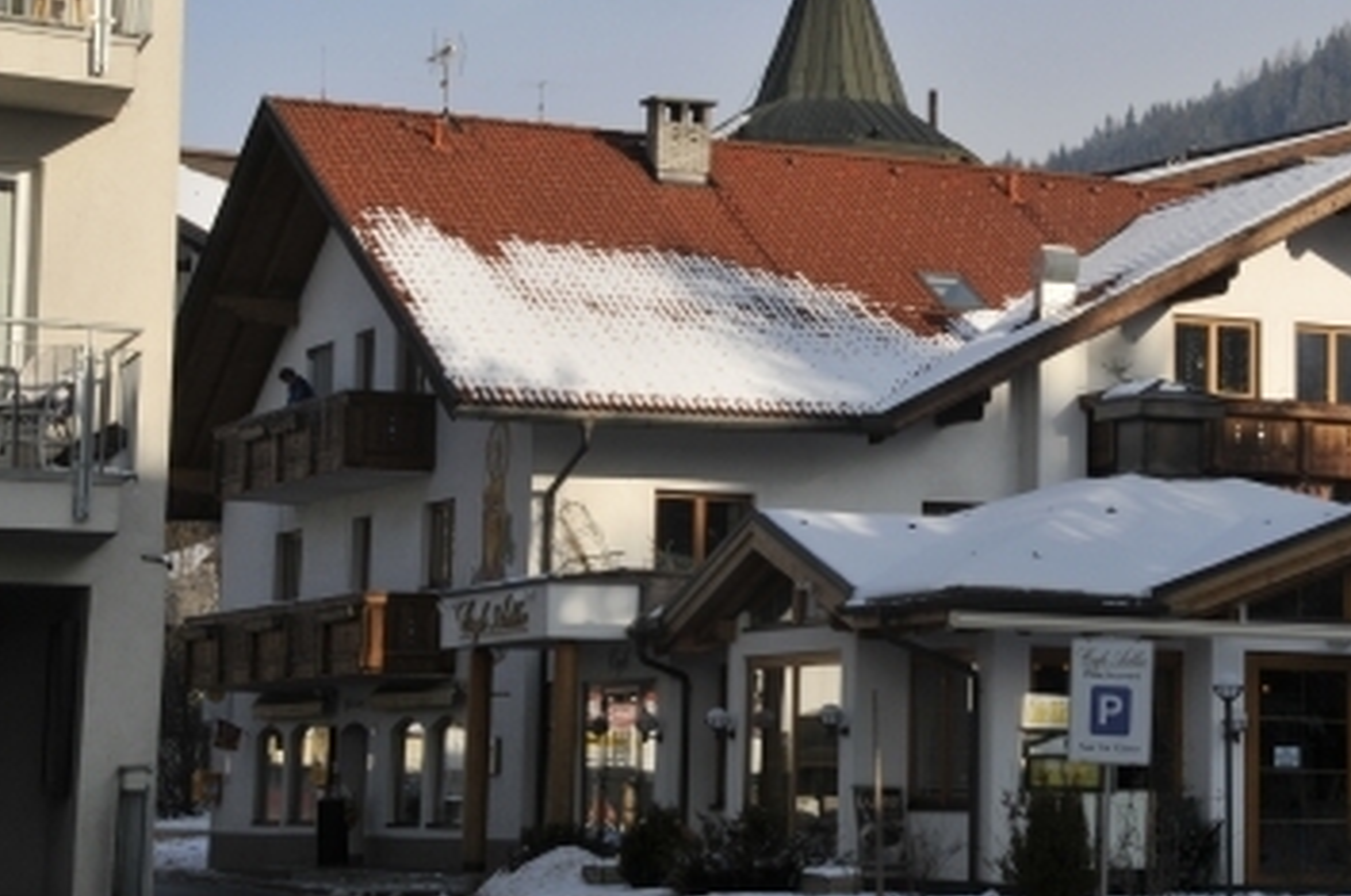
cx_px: 1060
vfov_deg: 12.7
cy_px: 291
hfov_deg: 19.0
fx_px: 4008
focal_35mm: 107
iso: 200
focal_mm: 42
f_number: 18
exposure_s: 1/100
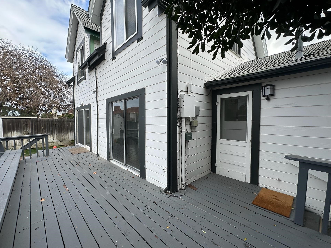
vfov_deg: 81.8
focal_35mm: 15
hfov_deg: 98.0
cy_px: 125
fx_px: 143
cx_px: 154
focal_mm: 2.22
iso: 40
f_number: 2.2
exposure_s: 1/545
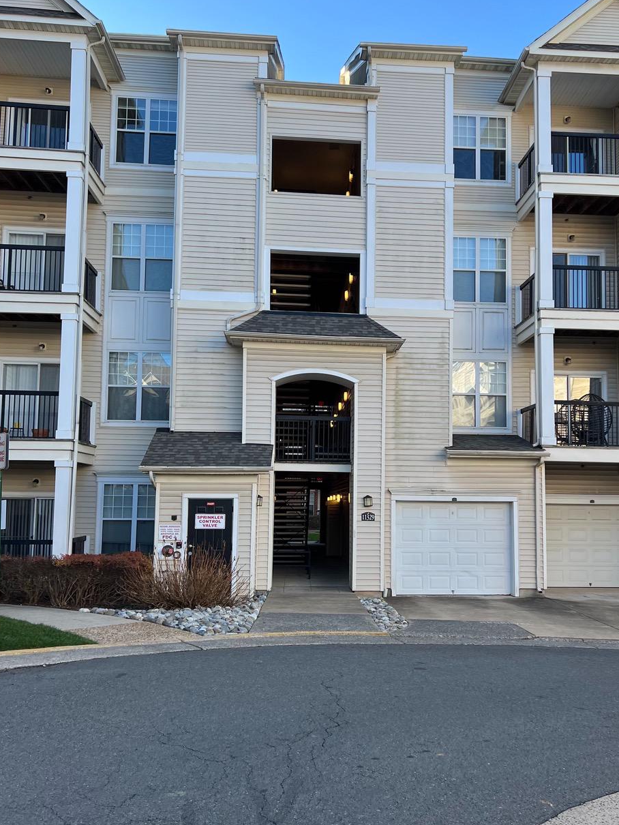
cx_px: 361
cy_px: 439
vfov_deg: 55.3
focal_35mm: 33
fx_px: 787
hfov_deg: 42.8
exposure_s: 1/853
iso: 50
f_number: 1.5
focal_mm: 5.7
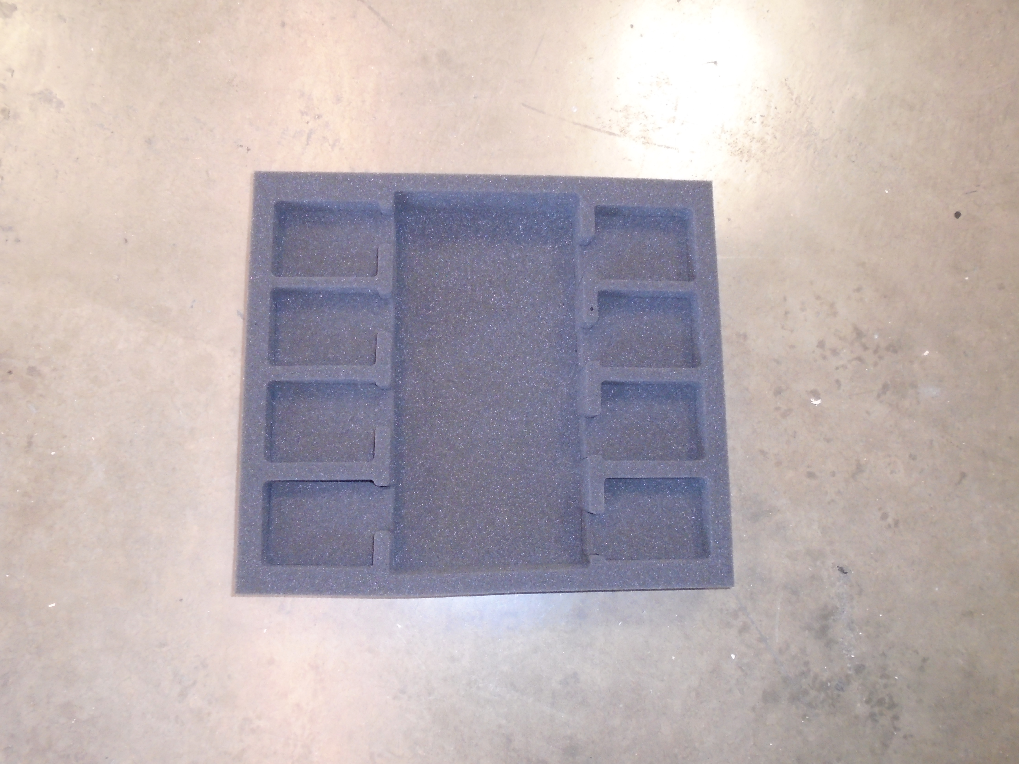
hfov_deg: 67.3
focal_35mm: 26
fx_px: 765
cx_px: 510
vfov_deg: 53.1
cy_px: 382
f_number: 3.2
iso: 400
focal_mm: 4.6
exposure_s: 1/30
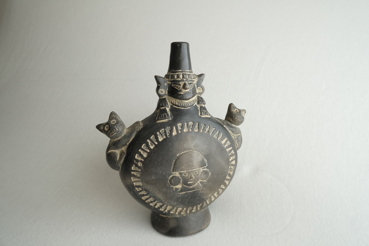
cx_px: 184
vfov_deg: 55.1
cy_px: 123
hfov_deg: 76.1
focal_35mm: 23
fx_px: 236
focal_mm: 15
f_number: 7.1
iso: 160
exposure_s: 1/42
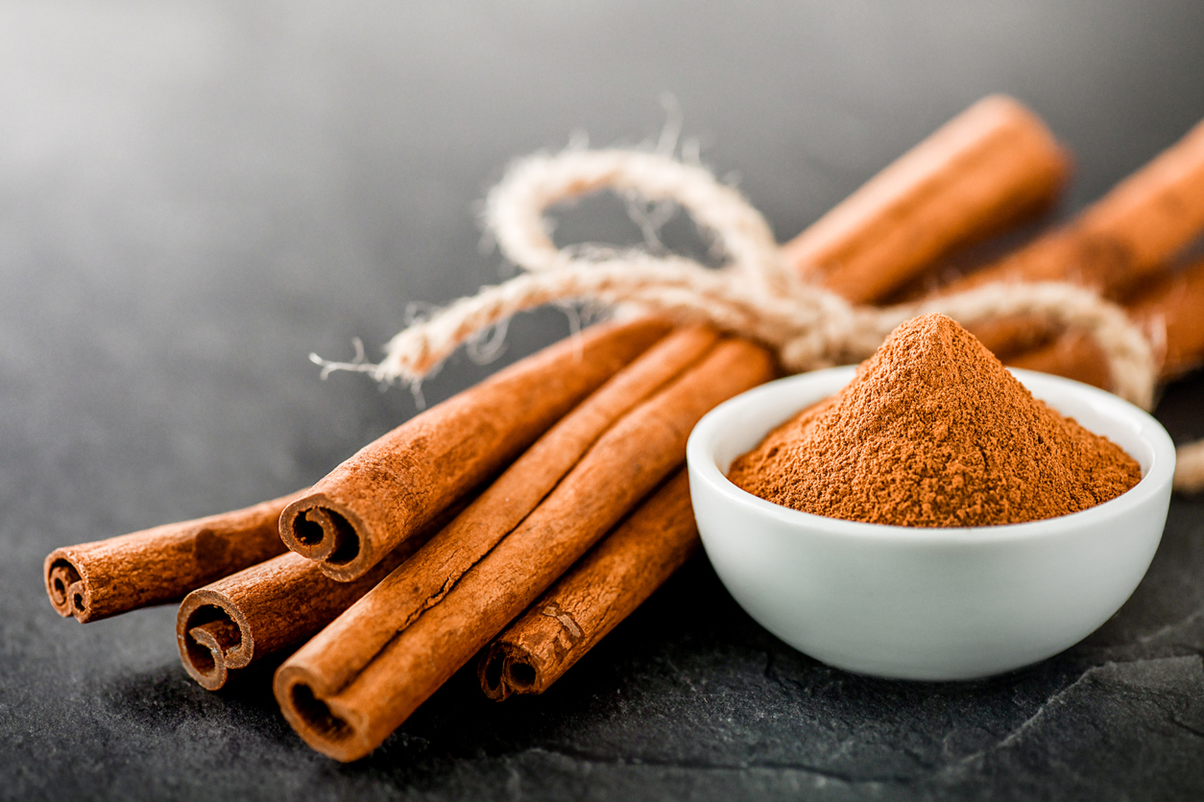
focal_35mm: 105
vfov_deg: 13.0
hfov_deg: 19.5
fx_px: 3511
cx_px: 602
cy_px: 401
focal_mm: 105
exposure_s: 1/250
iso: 640
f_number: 5.6
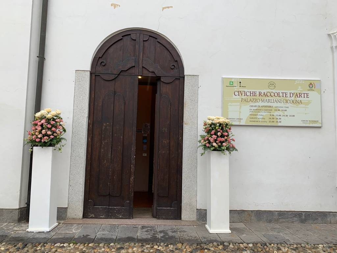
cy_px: 126
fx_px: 253
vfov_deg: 53.1
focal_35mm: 26
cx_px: 168
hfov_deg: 67.3
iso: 25
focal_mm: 4.25
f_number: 1.8
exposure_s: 1/293
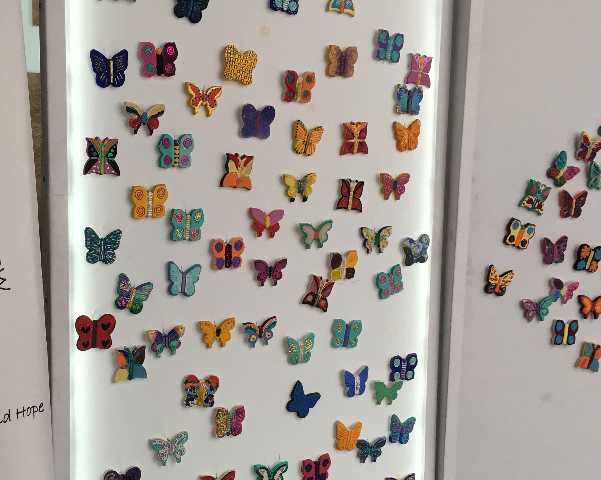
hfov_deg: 38.4
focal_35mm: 48
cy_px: 283
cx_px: 212
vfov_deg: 31.4
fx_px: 854
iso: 25
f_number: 2.2
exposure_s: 1/40
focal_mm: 4.15
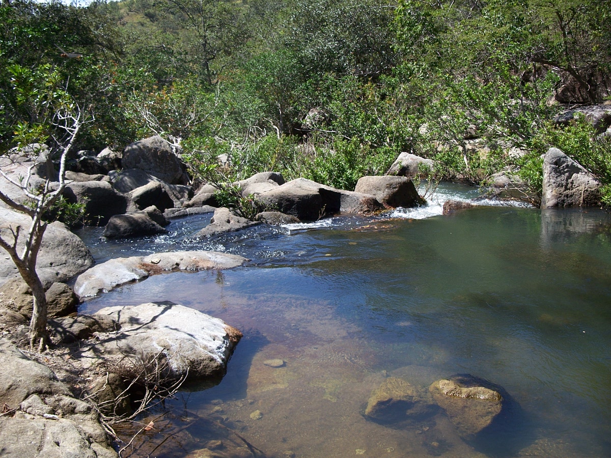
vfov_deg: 38.7
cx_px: 306
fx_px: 653
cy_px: 229
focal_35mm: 37
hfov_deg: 50.1
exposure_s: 1/640
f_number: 2.8
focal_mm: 7.8
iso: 64
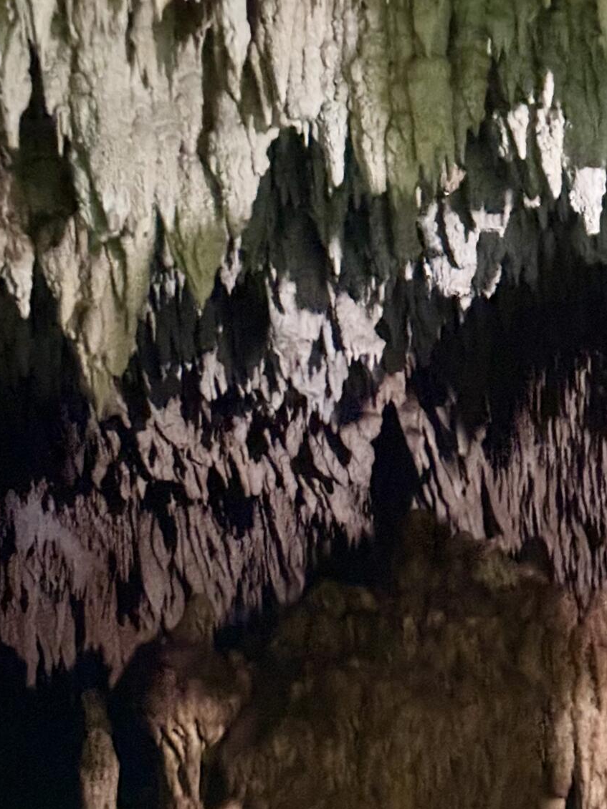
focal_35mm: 87
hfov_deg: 17.0
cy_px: 548
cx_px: 313
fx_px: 2035
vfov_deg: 22.4
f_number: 1.78
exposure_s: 1/15
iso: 4000
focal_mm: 6.76
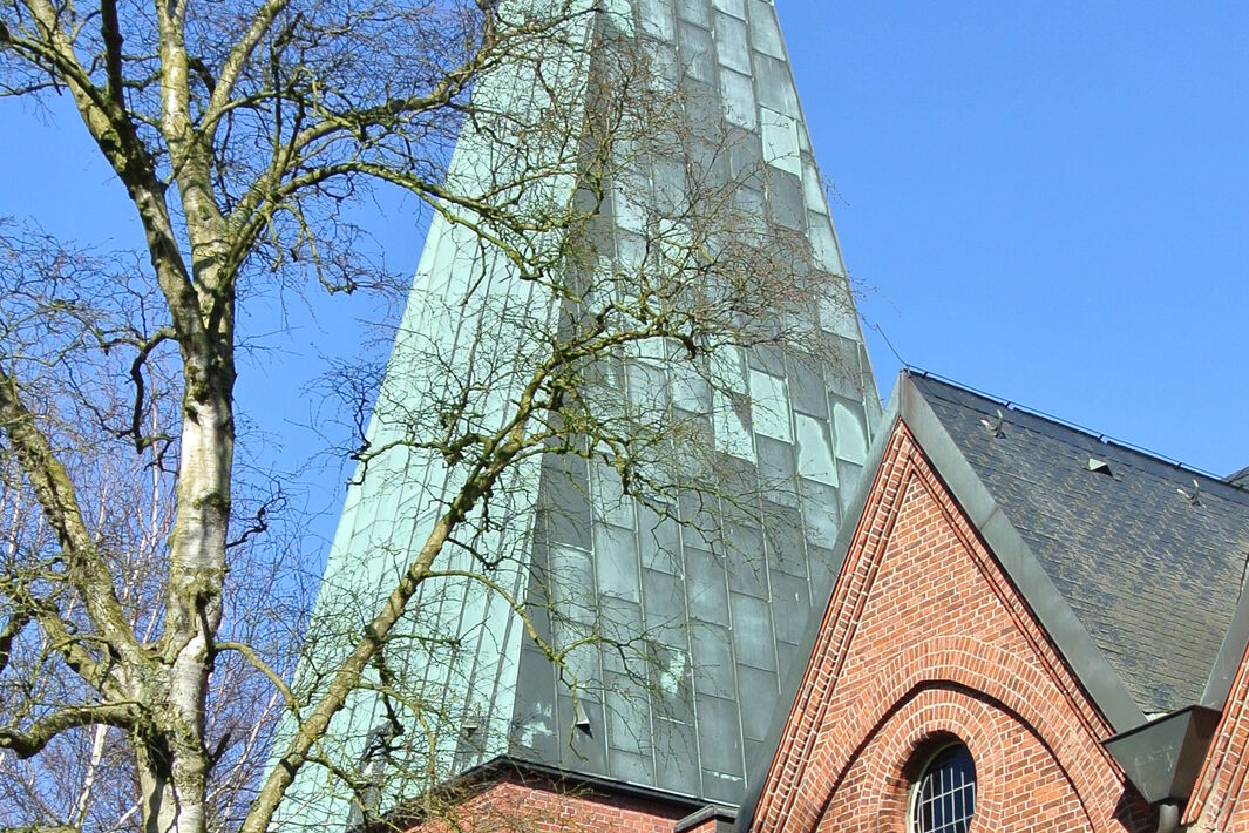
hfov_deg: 25.3
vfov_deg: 17.0
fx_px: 2775
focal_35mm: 80
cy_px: 639
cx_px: 809
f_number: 4.5
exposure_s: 1/500
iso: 100
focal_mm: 14
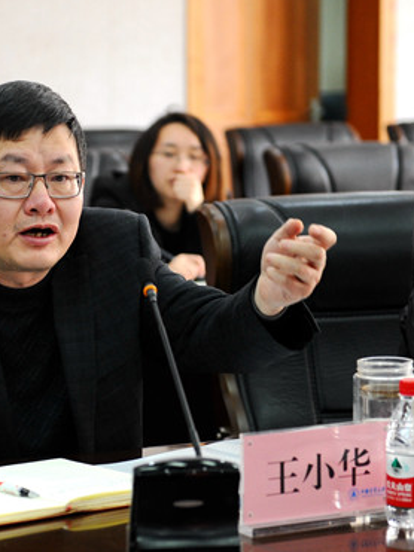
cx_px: 30
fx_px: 1851
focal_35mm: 116
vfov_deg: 17.0
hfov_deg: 12.6
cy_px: 302
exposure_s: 1/125
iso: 1000
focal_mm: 70
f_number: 2.8
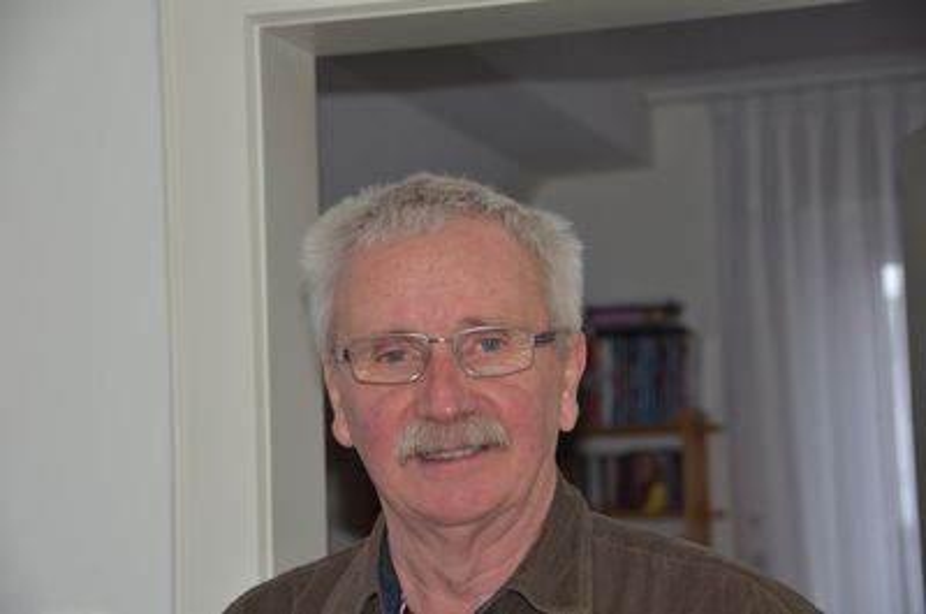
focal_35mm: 105
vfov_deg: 13.0
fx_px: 2695
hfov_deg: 19.5
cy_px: 307
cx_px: 463
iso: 800
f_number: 5
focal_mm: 70
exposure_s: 1/60
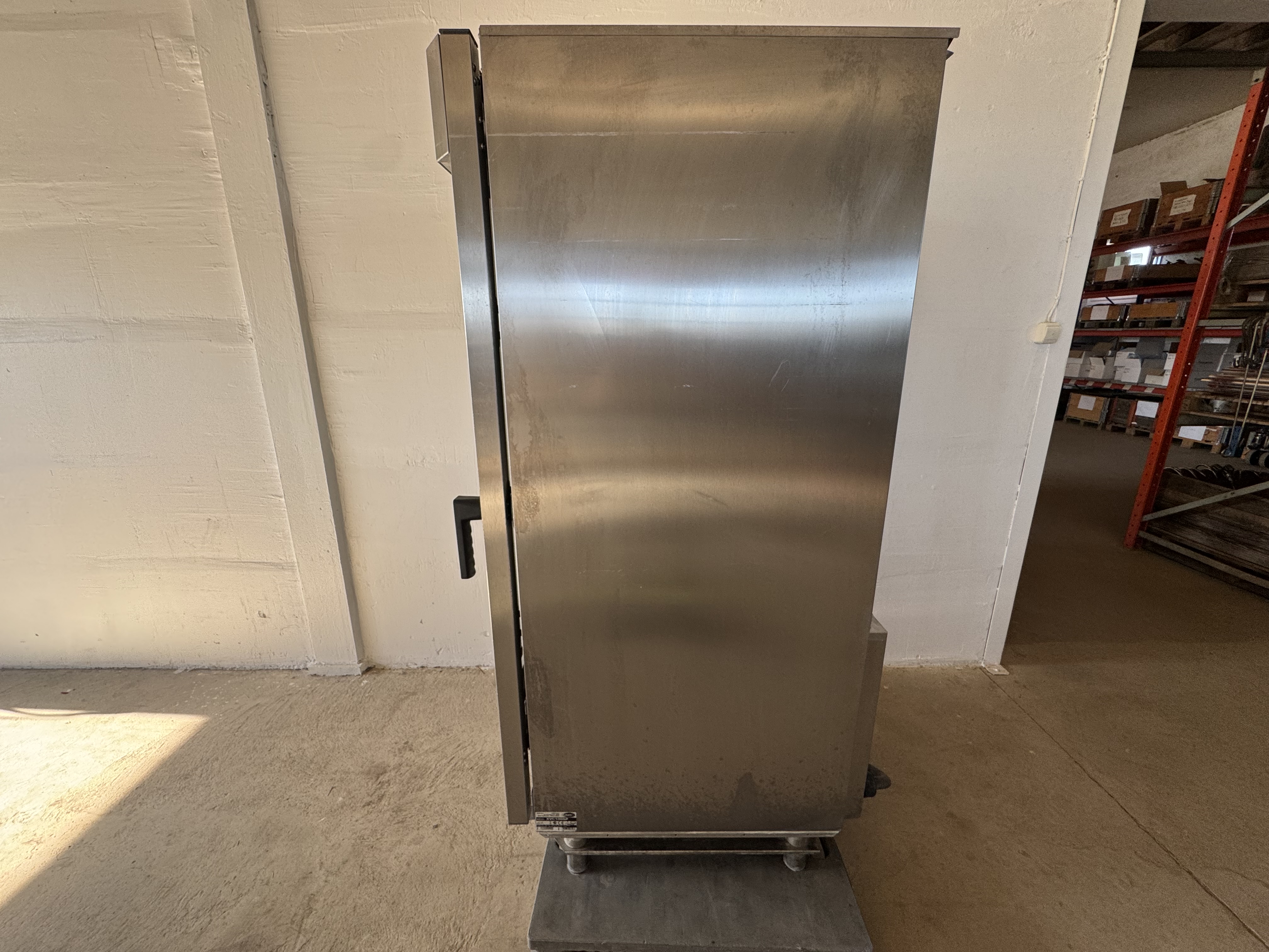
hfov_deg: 102.1
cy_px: 476
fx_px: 513
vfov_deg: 85.7
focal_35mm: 14
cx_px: 634
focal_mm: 2.22
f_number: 2.2
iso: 100
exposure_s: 1/99
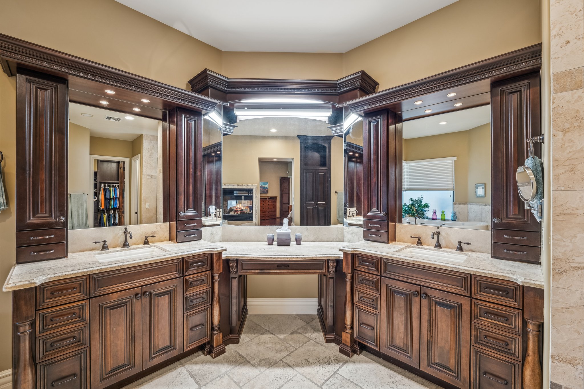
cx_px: 292
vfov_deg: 81.2
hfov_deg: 104.3
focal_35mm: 14
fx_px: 227
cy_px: 194
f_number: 8
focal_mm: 14
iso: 400
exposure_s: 1/5
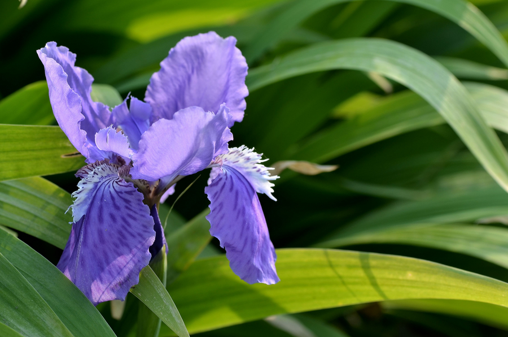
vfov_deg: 9.1
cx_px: 229
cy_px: 170
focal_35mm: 150
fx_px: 2112
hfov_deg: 13.7
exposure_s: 1/200
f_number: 8
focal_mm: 90
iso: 100
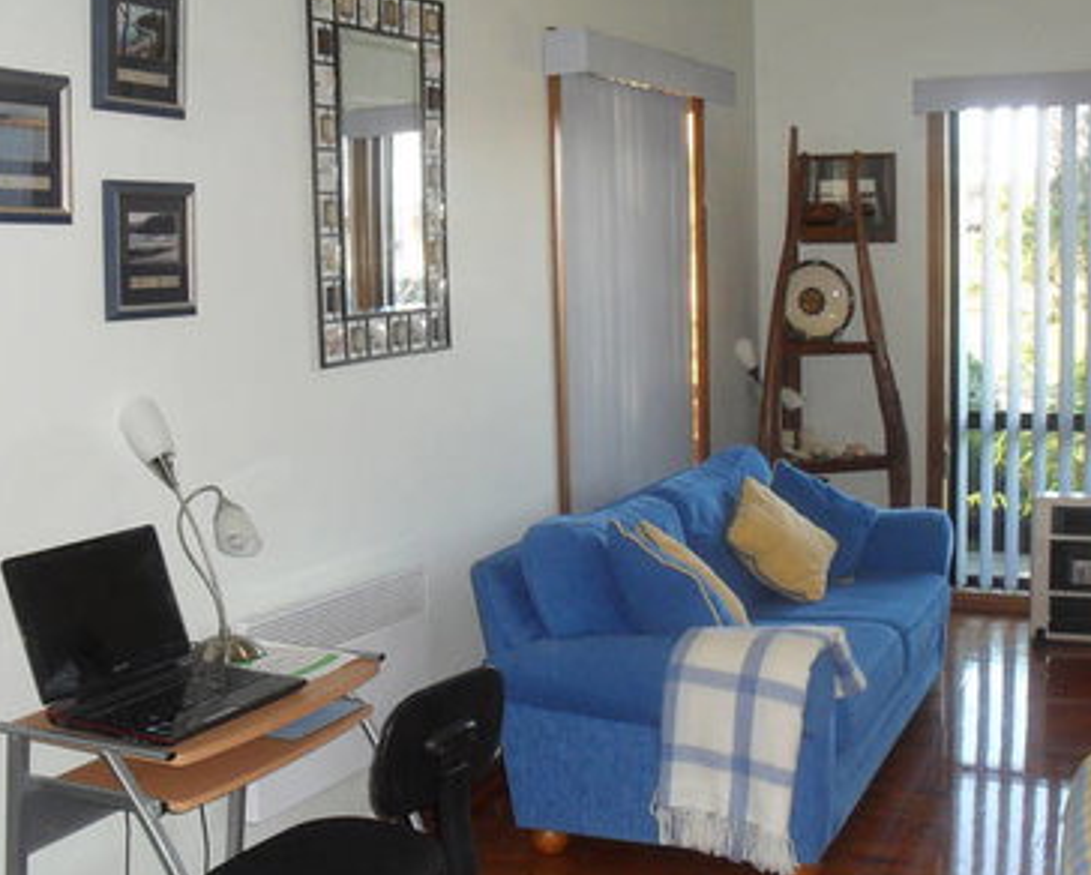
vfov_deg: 33.4
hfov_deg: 41.0
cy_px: 491
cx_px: 614
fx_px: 1455
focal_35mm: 45
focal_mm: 6.3
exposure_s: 1/45
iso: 200
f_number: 3.2
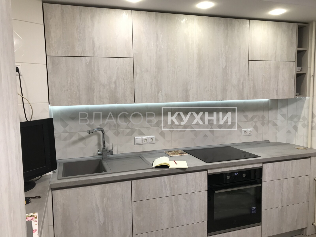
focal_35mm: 28
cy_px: 118
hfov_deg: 63.4
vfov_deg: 49.7
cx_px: 158
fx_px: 256
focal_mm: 3.99
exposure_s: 1/50
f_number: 1.8
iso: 20
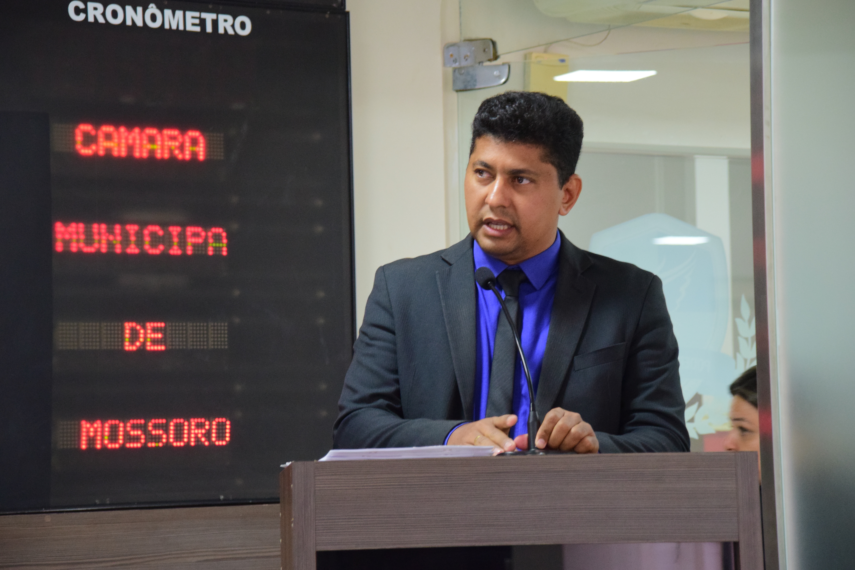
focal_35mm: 165
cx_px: 428
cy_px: 285
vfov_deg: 8.3
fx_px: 3918
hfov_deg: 12.5
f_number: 5.6
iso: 1600
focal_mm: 110
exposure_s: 1/60
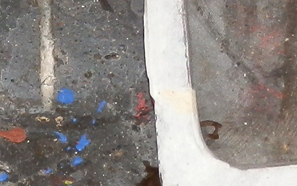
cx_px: -138
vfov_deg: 2.5
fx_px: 4199
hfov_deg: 4.0
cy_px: 32
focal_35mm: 519
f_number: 3.8
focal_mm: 12.25
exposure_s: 1/100
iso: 100
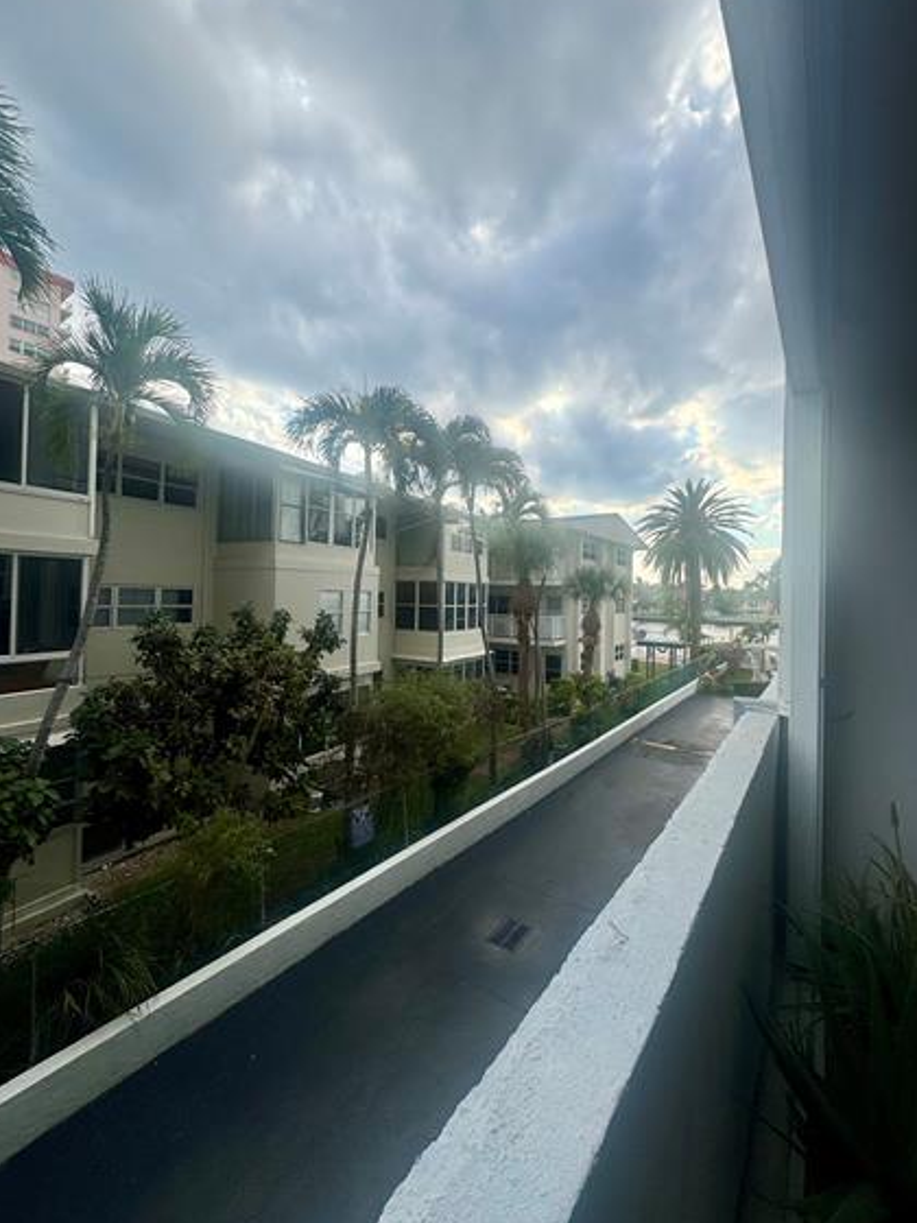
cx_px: 439
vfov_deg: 98.1
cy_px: 592
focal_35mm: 15
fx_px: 530
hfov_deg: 81.7
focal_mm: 2.22
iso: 40
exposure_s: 1/812
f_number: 2.2
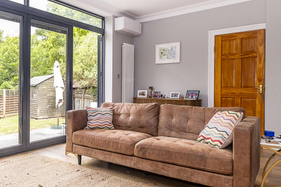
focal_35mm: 29
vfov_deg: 44.9
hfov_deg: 60.2
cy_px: 88
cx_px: 70
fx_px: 226
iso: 320
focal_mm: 10
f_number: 4
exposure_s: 1/100
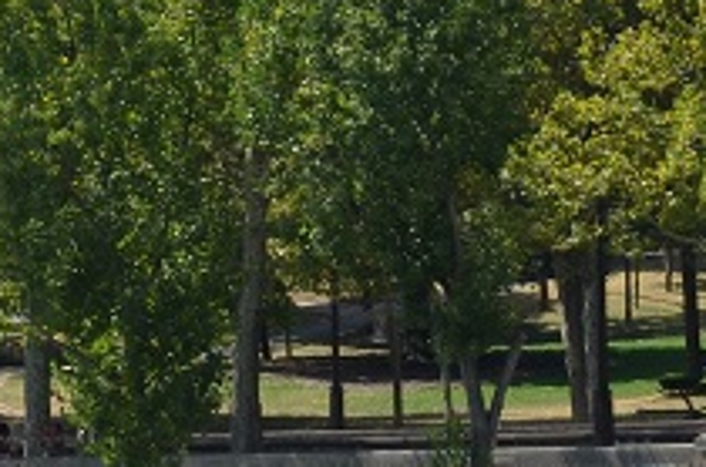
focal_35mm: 308
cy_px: 454
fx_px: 6025
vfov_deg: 4.4
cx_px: 1069
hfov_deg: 6.6
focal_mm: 35
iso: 140
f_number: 8
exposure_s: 1/250
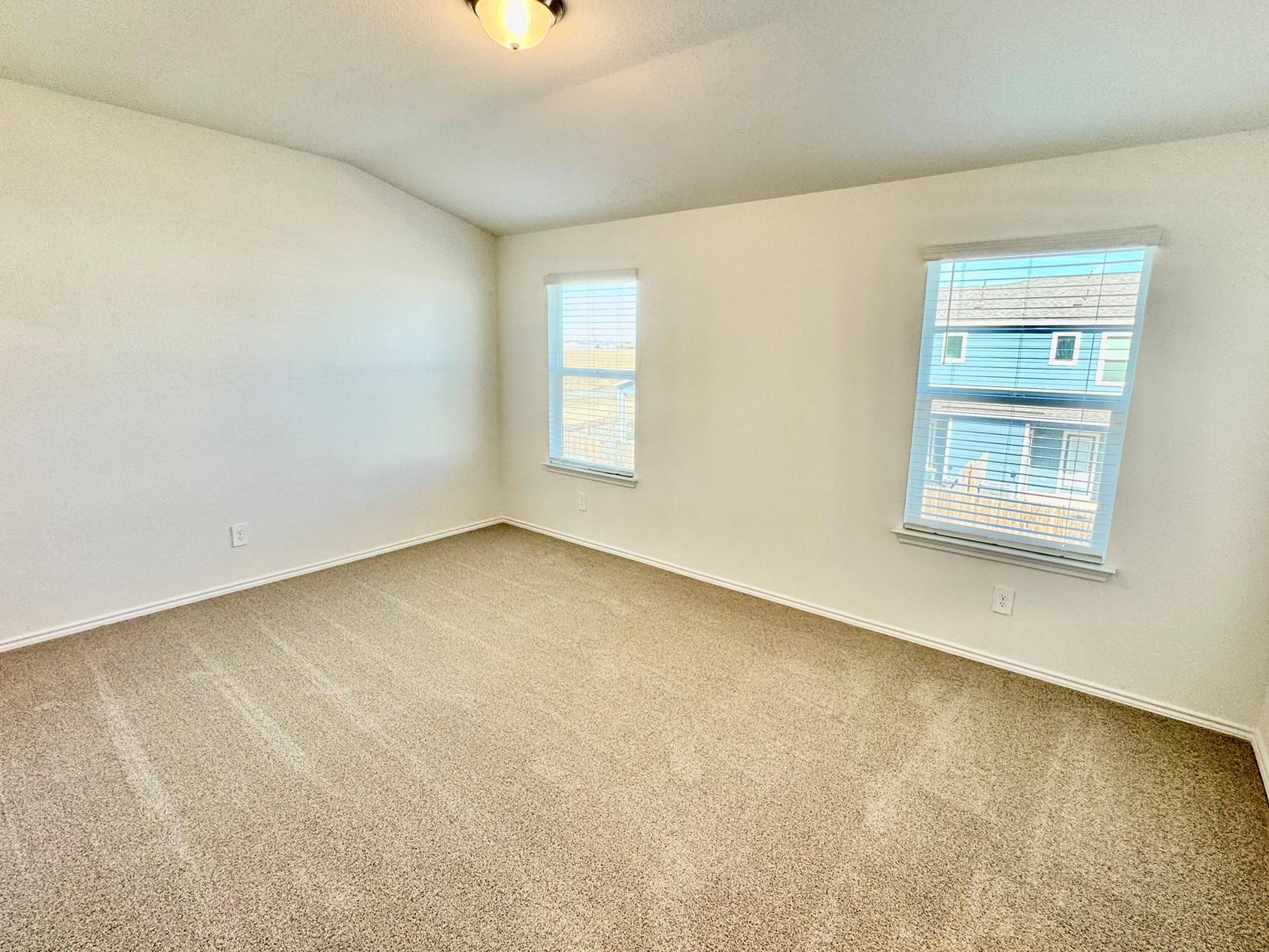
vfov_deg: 74.7
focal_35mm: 17
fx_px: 623
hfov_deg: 91.0
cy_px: 459
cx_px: 648
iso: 100
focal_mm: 2.22
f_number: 2.2
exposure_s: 1/120
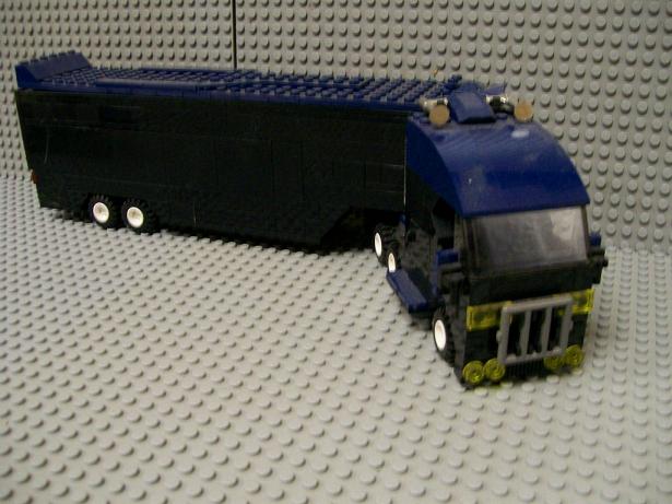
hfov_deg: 51.4
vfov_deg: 39.6
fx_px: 699
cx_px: 336
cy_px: 252
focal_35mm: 36
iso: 160
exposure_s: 1/15.8
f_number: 2.7
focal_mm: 6
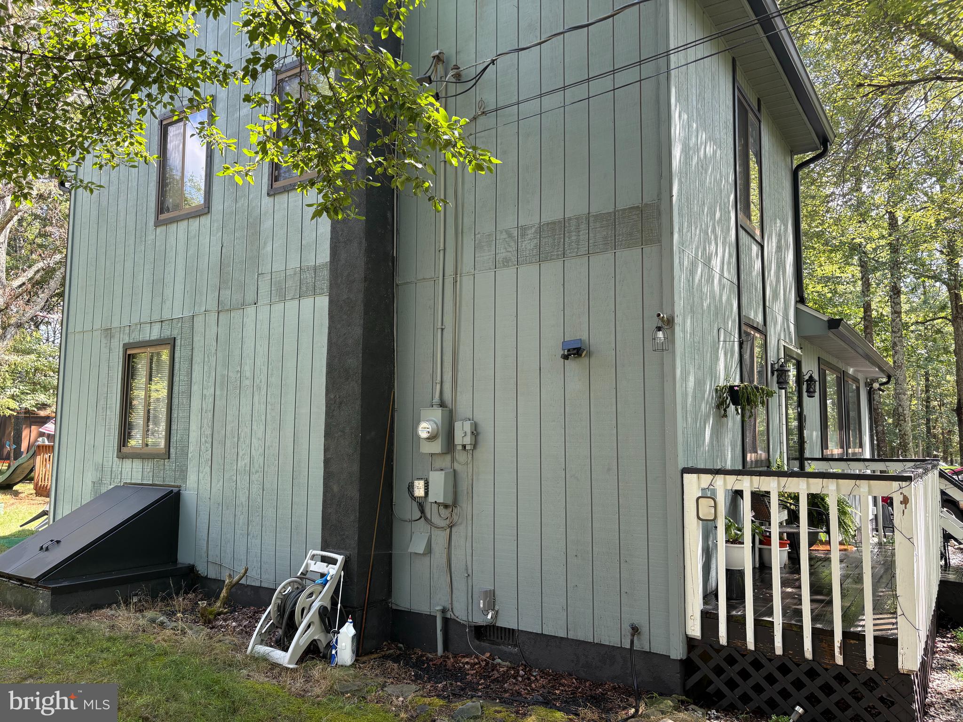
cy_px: 361
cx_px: 482
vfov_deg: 53.1
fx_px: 723
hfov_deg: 67.3
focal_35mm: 26
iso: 40
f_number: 1.6
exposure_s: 1/171
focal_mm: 5.96
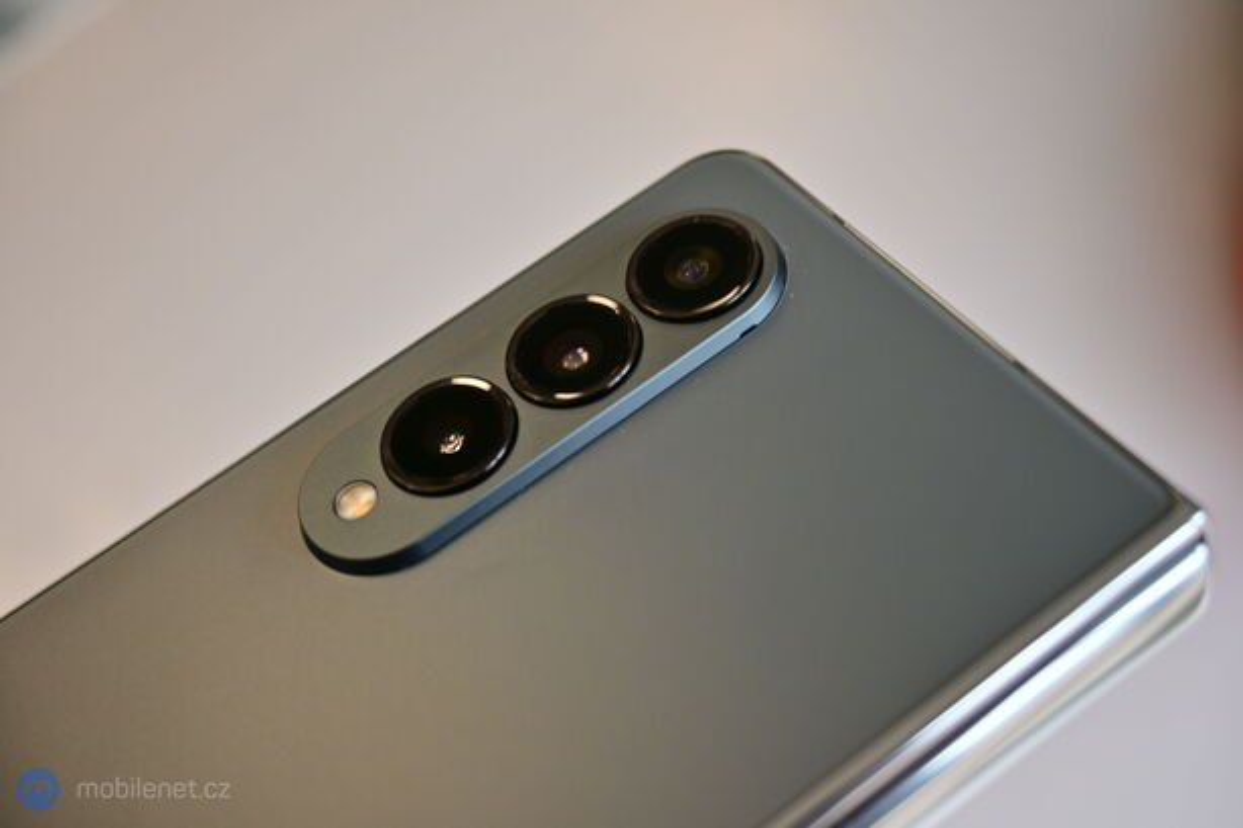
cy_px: 414
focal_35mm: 39
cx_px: 622
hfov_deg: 49.6
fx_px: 1346
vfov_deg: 34.2
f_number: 4.5
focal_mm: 26
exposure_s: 1/40
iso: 180
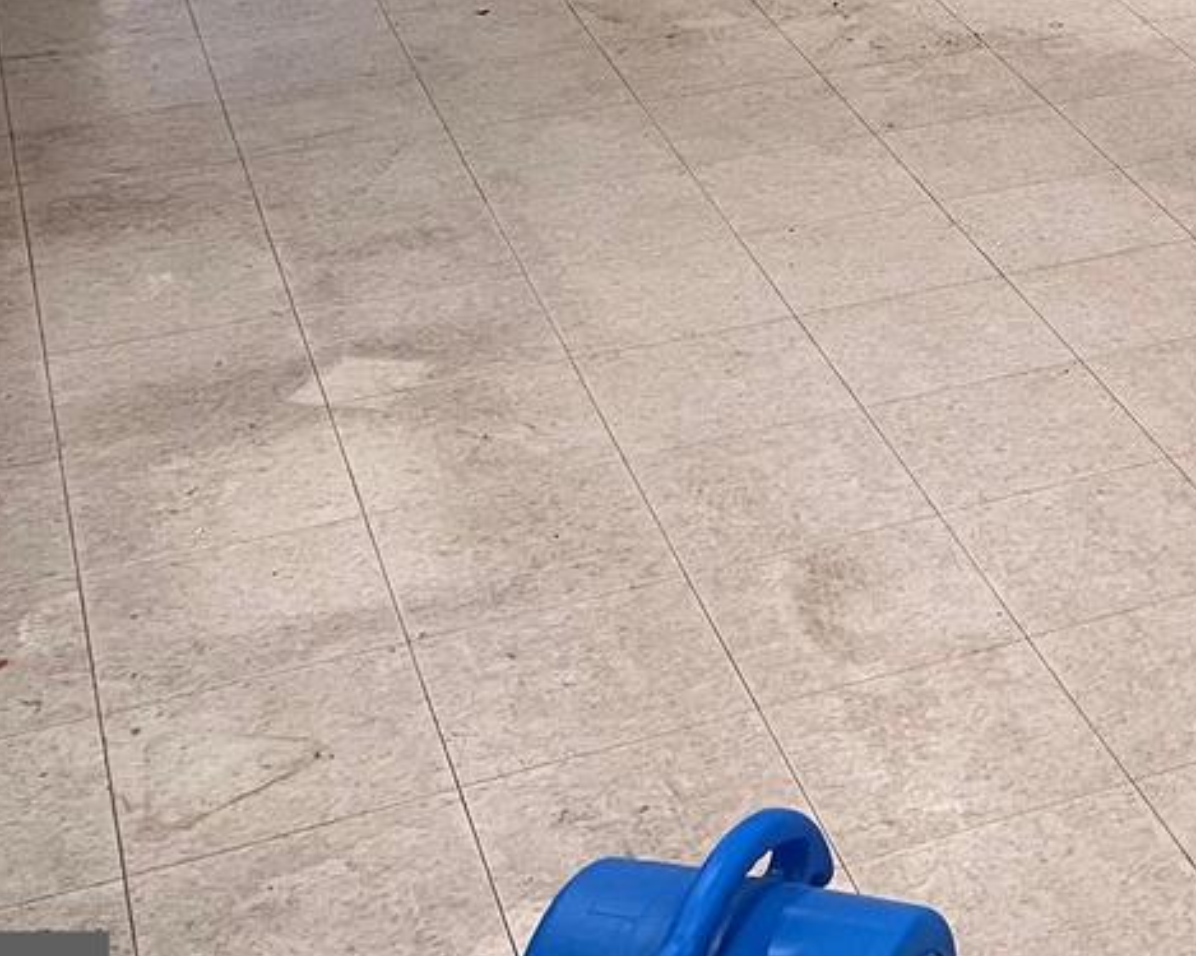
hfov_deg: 22.2
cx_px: 1497
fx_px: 2760
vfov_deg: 18.3
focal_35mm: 78
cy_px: -298
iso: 160
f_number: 1.5
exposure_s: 1/60
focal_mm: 5.7
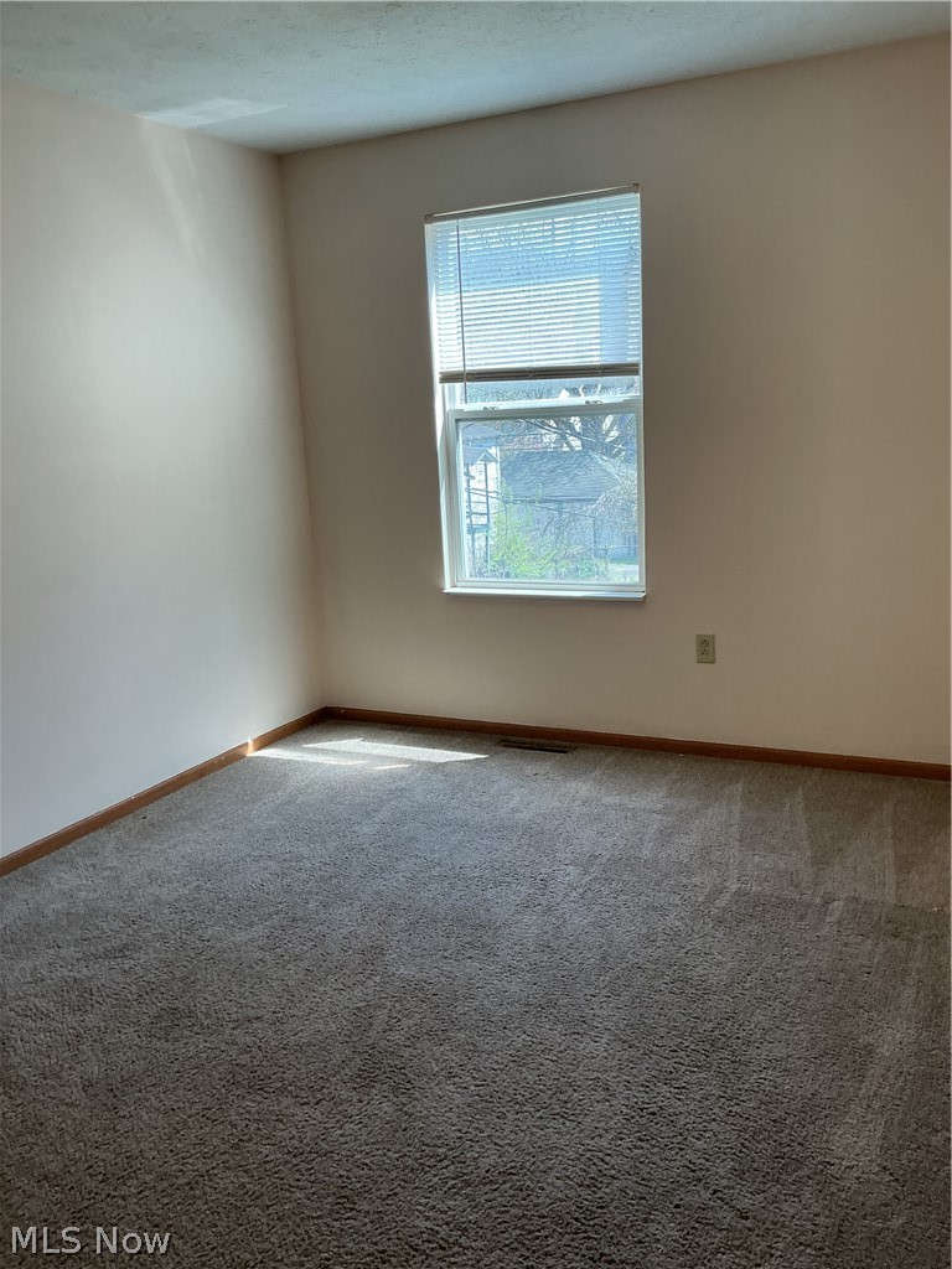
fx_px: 1063
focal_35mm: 29
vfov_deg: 61.7
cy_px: 634
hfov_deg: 48.2
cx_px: 476
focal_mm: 3
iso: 50
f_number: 1.8
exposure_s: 1/120
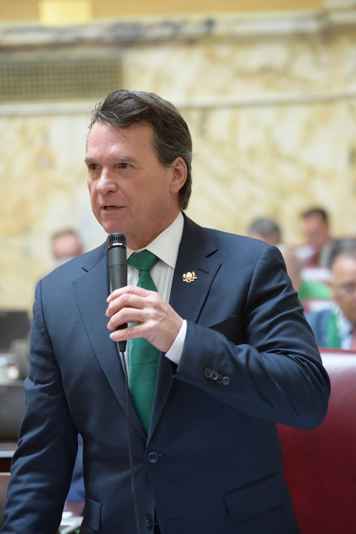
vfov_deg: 17.6
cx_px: 178
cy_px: 267
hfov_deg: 11.8
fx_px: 1719
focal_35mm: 116
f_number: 4
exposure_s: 1/40
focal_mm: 116
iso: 2500
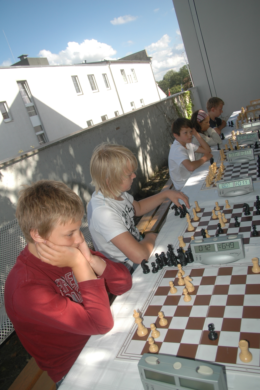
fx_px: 293
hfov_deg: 47.8
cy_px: 195
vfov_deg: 67.4
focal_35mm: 27
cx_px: 130
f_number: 5.6
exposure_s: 1/500
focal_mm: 18
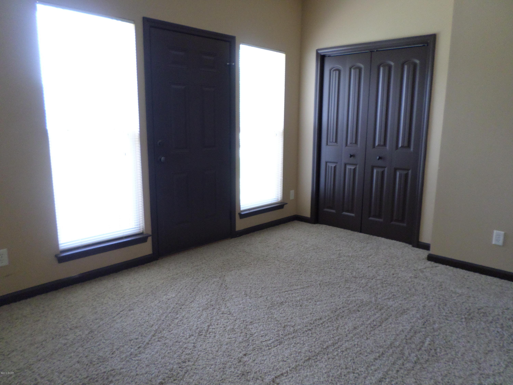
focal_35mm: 25
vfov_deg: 54.9
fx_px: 370
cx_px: 256
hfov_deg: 69.4
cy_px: 192
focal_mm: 4.5
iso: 200
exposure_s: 1/30
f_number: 2.5
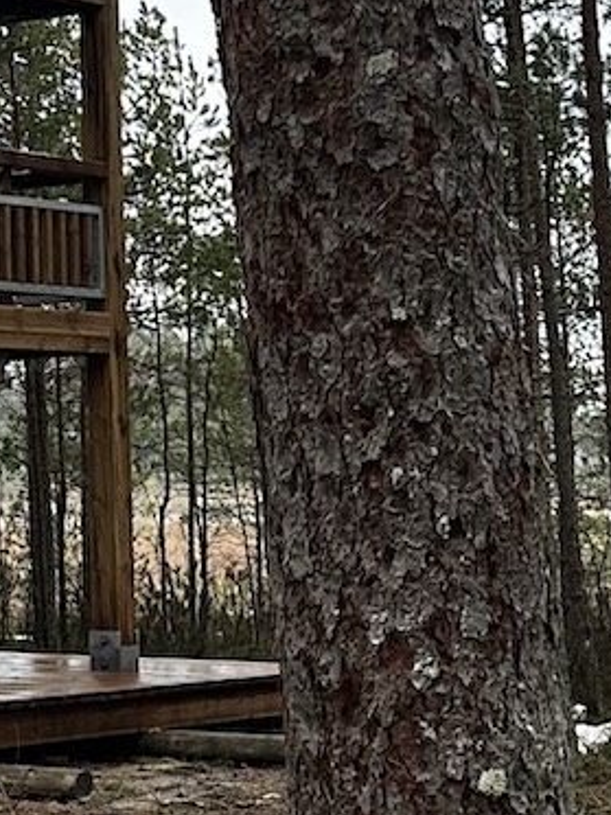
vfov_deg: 15.8
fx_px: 2918
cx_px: -199
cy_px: 184
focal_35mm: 124
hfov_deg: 11.6
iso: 160
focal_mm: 6.86
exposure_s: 1/121
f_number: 1.78
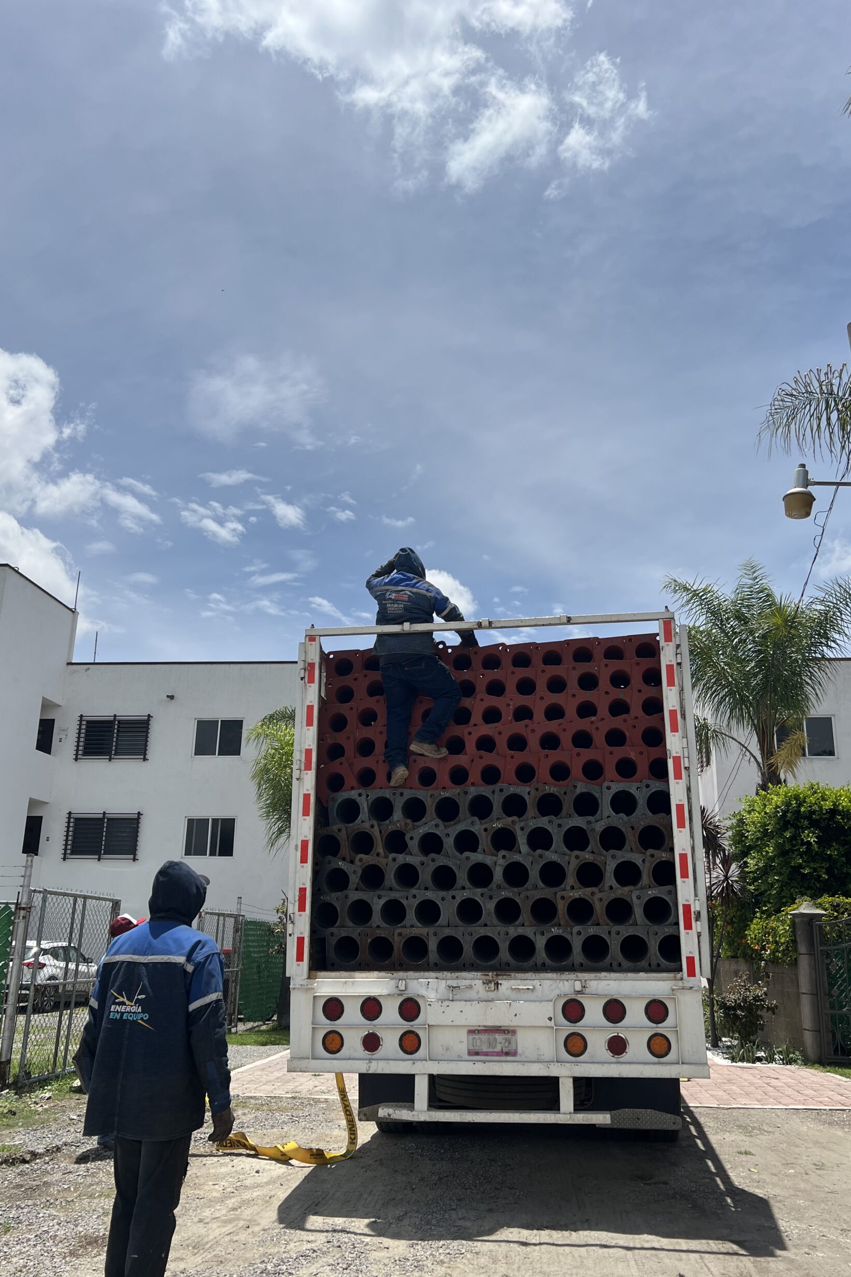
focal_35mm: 28
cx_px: 443
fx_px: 993
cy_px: 658
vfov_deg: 65.5
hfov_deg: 46.4
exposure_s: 1/7463
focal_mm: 5.7
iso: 50
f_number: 1.5
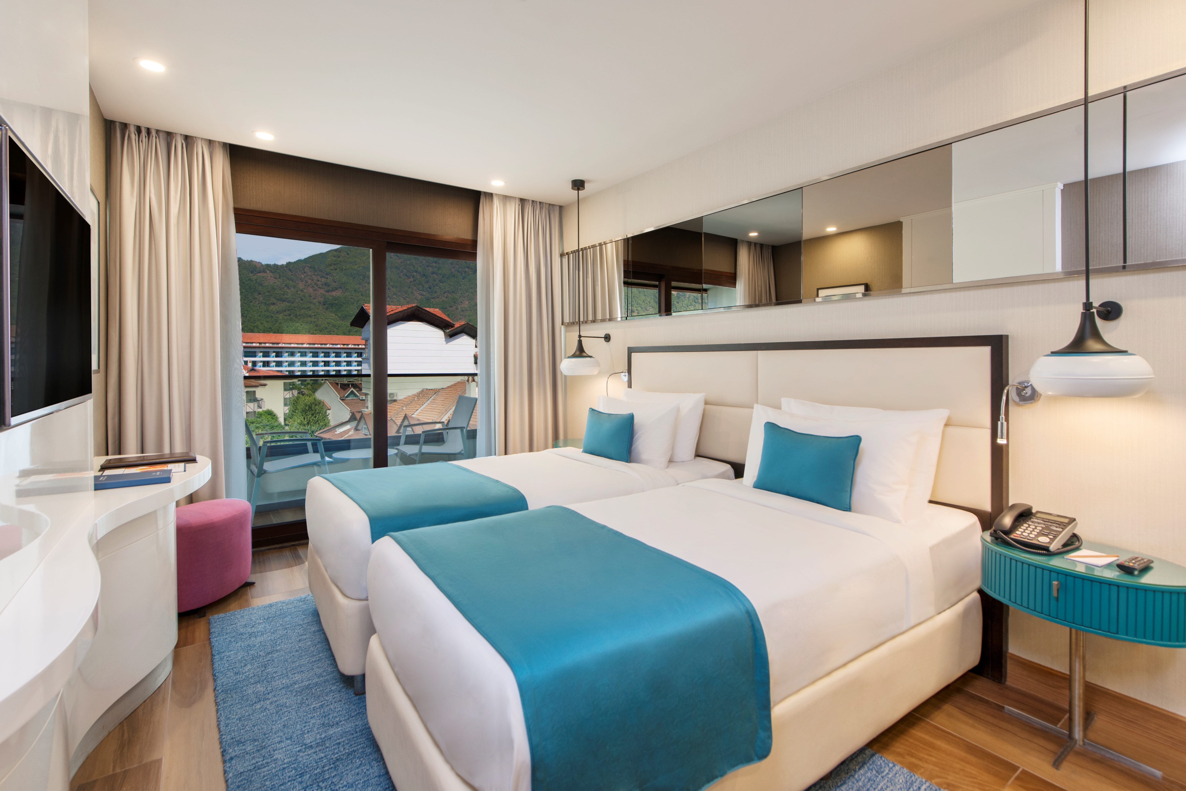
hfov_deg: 93.3
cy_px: 396
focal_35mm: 17
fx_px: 560
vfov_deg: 70.4
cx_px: 593
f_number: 8
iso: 100
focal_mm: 17
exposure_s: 1/2.5
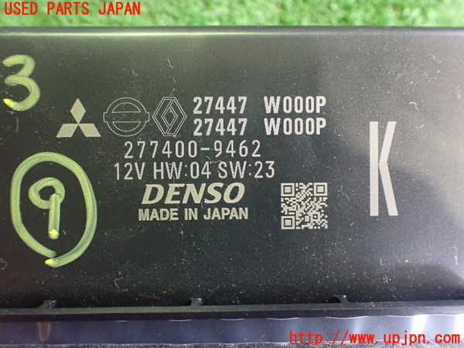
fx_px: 402
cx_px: 232
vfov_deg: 46.8
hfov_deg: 60.0
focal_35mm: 30
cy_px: 174
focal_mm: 5.4
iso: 1000
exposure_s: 1/30
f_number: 2.3
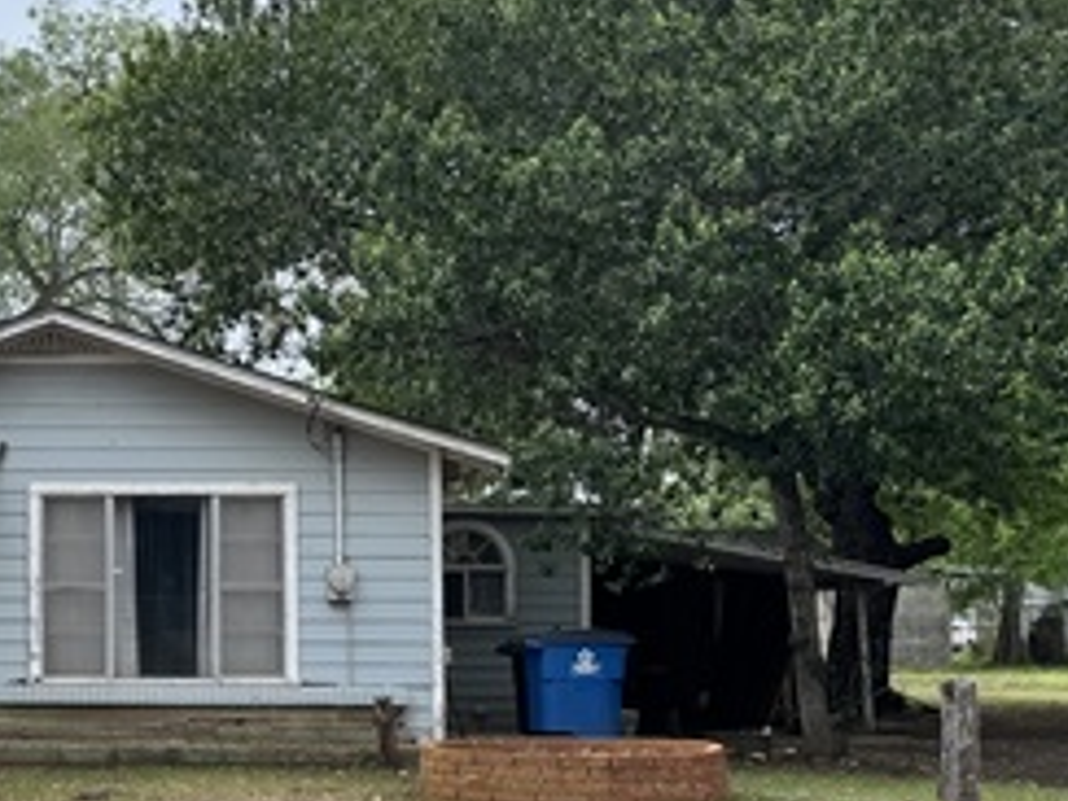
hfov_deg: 29.2
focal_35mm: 63
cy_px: 556
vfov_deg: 23.1
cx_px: 61
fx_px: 1944
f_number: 1.78
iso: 80
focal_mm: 6.76
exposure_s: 1/1456
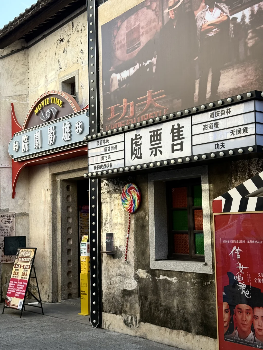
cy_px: 175
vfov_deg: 39.7
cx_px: 132
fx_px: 486
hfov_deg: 30.3
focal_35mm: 48
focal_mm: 6.76
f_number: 1.78
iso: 64
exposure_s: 1/786
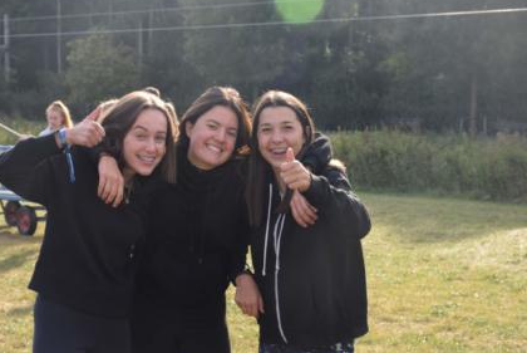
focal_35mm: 75
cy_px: 192
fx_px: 1099
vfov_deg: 18.2
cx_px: 228
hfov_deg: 26.9
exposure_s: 1/250
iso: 280
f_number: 8
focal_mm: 42
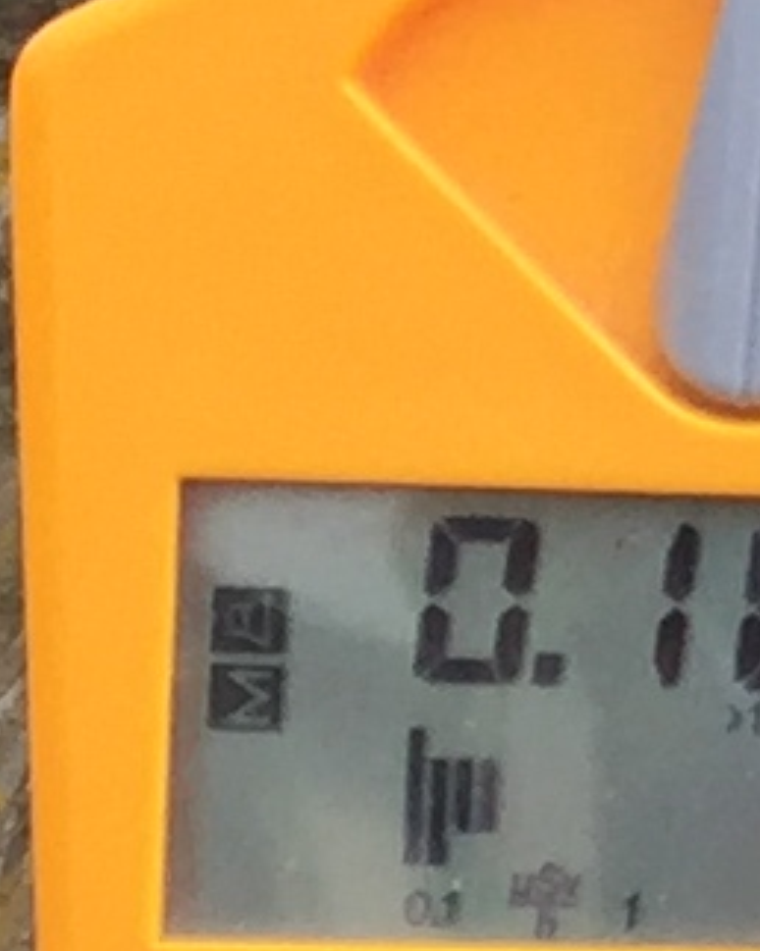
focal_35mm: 286
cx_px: 3664
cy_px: 583
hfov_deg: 4.6
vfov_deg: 6.8
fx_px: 8049
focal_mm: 4.15
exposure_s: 1/860
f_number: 2.2
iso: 32
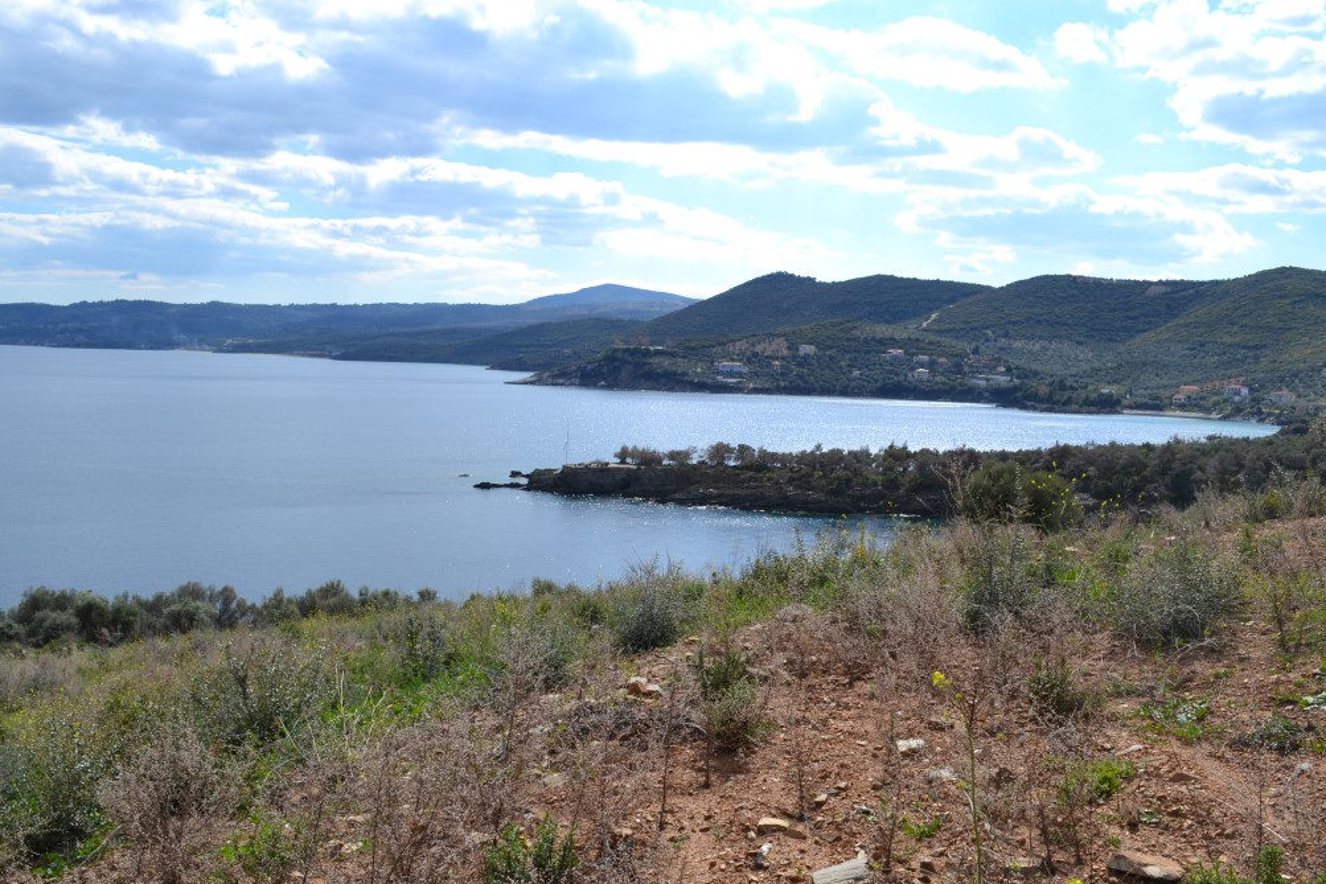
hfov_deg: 60.3
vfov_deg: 42.3
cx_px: 669
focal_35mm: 31
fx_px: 1142
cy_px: 490
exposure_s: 1/320
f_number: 9
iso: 100
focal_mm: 18
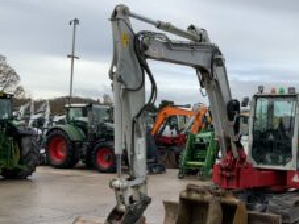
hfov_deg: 40.4
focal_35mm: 46
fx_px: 397
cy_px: 142
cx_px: 215
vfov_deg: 31.3
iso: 16
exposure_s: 1/450
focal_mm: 3
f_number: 1.8
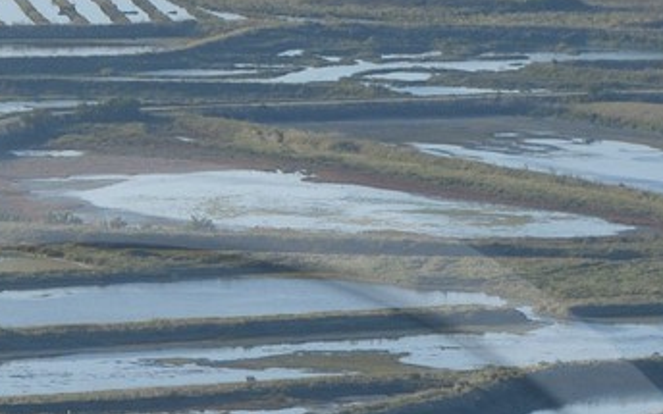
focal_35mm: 782
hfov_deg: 2.7
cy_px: 955
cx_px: 94
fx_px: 14130
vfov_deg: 1.7
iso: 100
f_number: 5.6
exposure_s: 1/250
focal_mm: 110
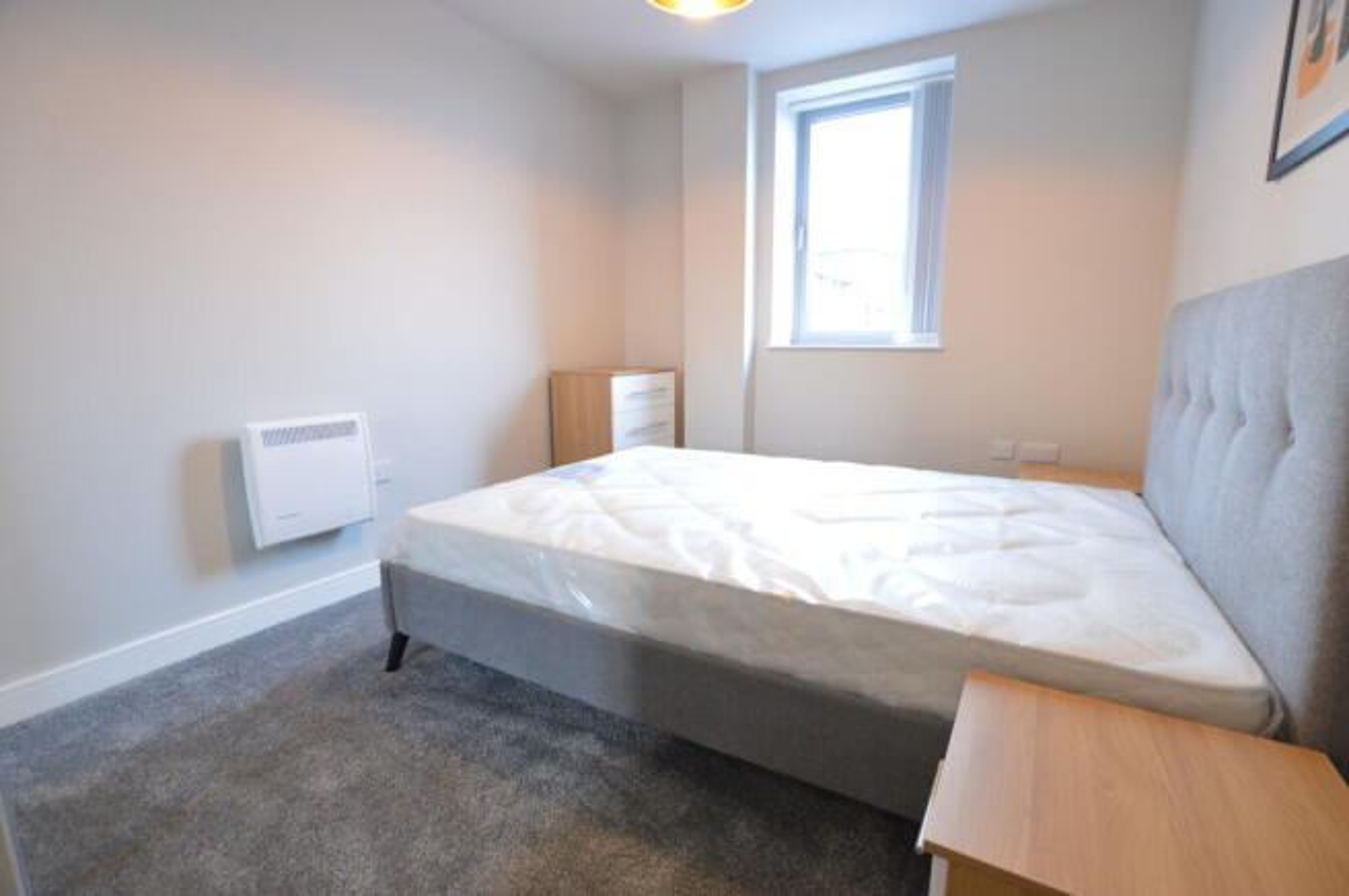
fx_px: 562
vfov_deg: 77.2
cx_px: 674
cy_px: 448
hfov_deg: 100.4
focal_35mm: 15
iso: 560
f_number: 3.5
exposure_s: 1/15
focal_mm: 10
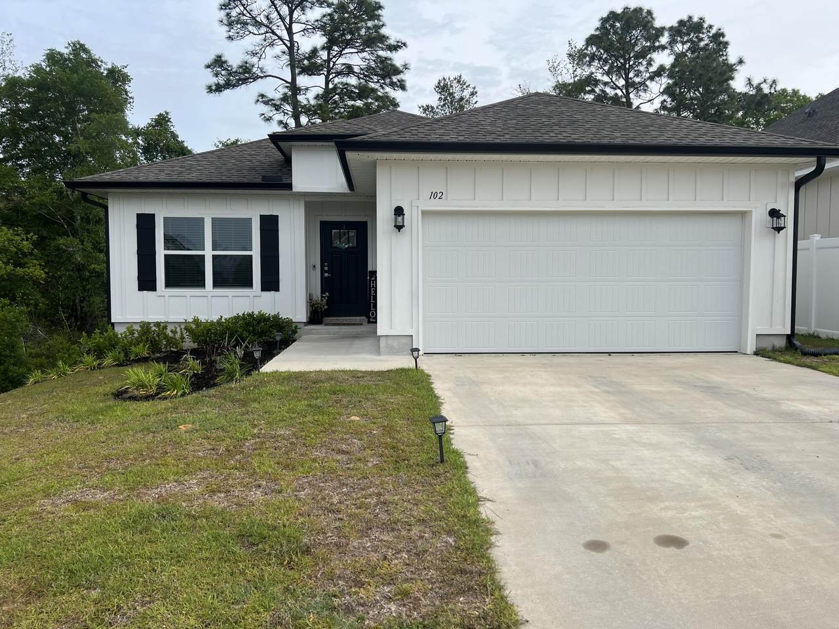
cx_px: 420
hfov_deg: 67.3
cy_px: 314
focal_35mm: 26
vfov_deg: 53.1
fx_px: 630
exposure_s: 1/2571
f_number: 1.5
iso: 50
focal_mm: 5.7
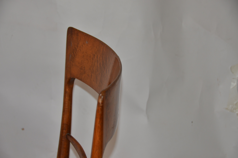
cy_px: 79
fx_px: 594
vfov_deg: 15.1
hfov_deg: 22.7
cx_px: 119
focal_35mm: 90
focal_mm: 60
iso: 400
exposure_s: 1/60
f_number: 4.8
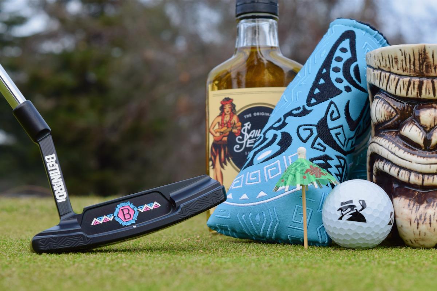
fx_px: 911
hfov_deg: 27.0
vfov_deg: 18.2
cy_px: 146
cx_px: 218
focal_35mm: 75
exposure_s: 1/250
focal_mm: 50
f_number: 8
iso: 220
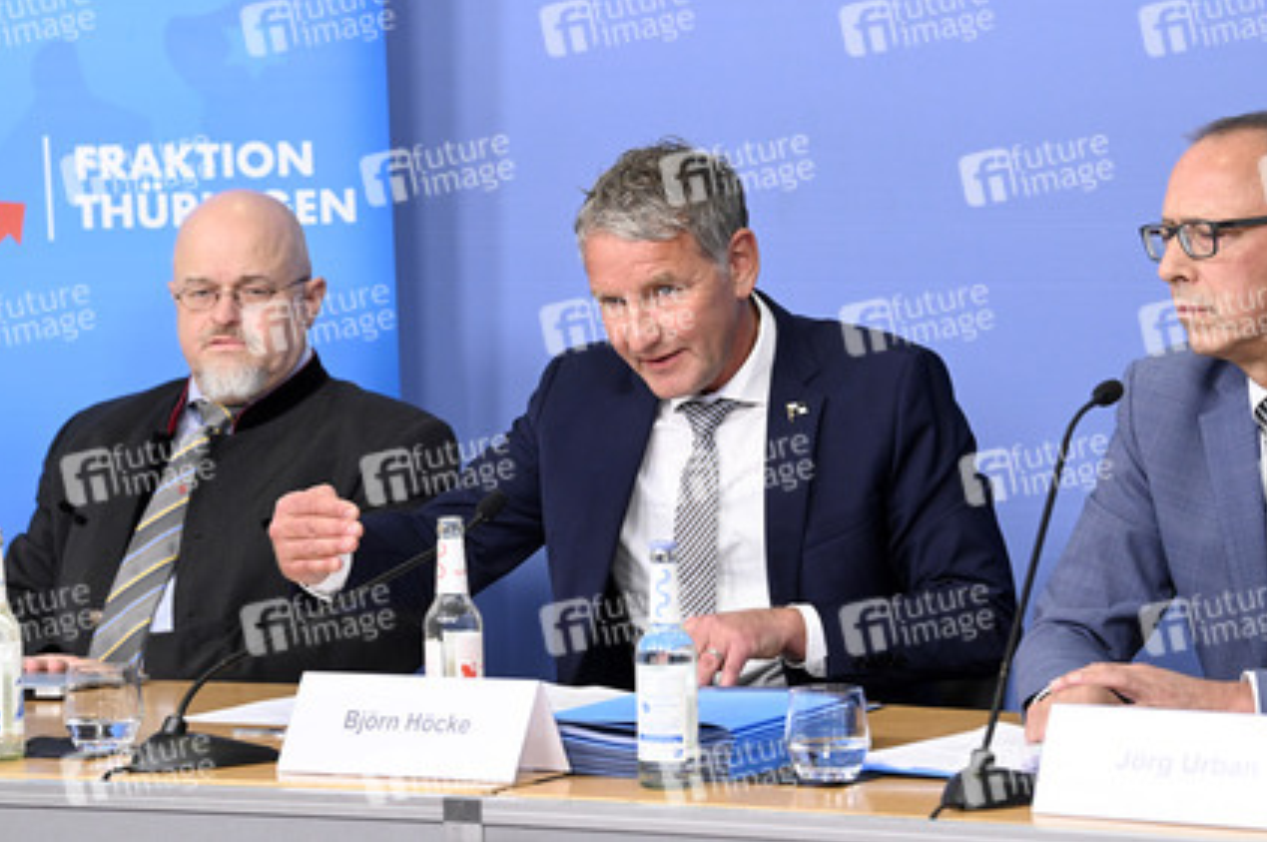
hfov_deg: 12.9
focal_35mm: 160
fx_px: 5625
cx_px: 657
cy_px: 396
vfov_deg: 8.6
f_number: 5.6
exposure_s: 1/400
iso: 3200
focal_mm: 150
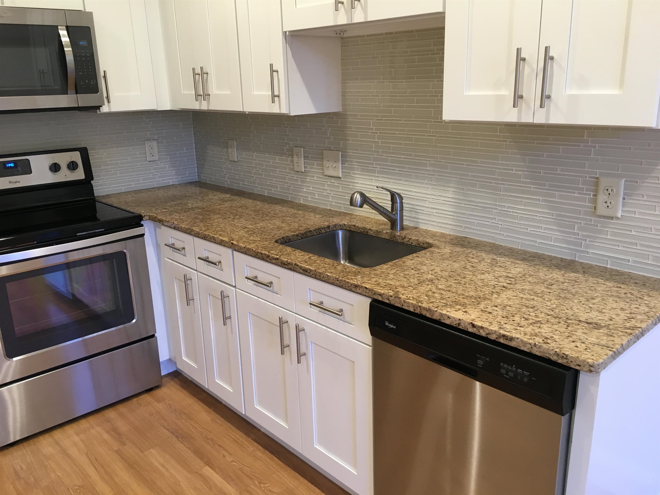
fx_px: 553
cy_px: 248
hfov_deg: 61.7
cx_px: 330
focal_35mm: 29
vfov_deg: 48.2
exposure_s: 1/30
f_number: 2.2
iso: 80
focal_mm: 4.15
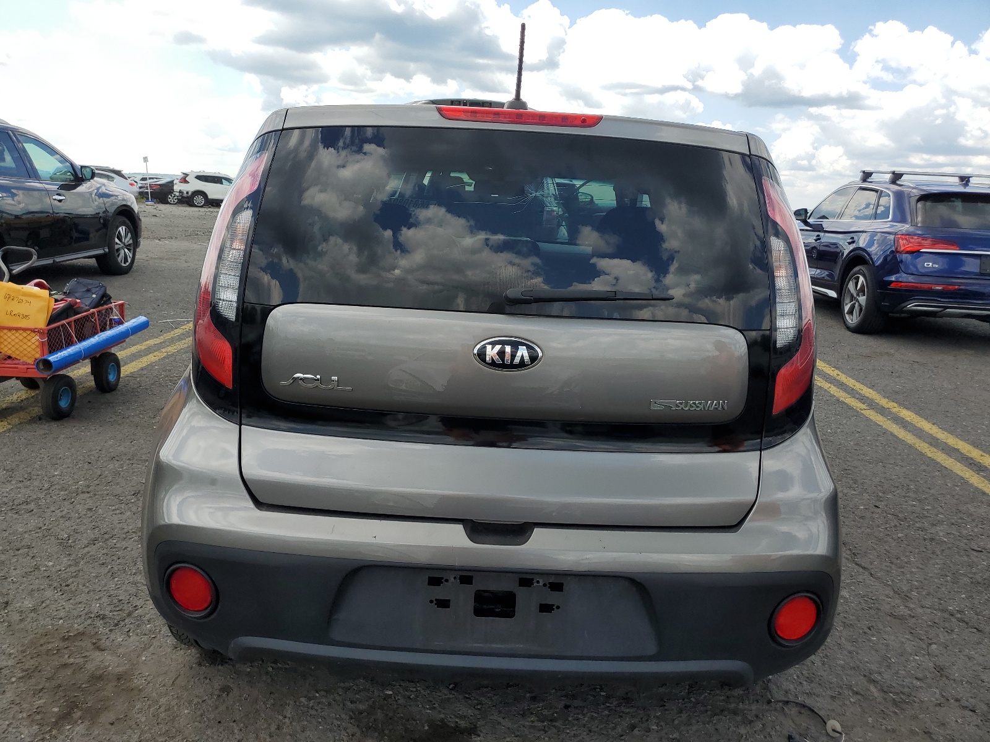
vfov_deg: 53.1
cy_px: 371
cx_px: 495
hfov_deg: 67.3
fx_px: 744
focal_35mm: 26
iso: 50
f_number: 1.5
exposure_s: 1/2000
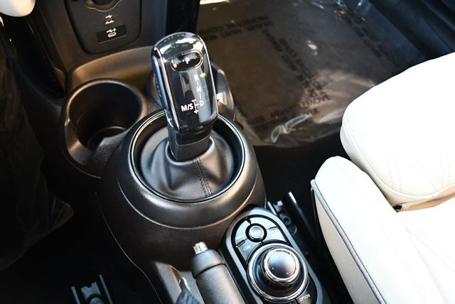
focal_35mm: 36
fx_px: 455
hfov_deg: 53.1
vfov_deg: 36.9
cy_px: 152
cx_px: 228
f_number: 3.5
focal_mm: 18
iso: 3600
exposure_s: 1/60
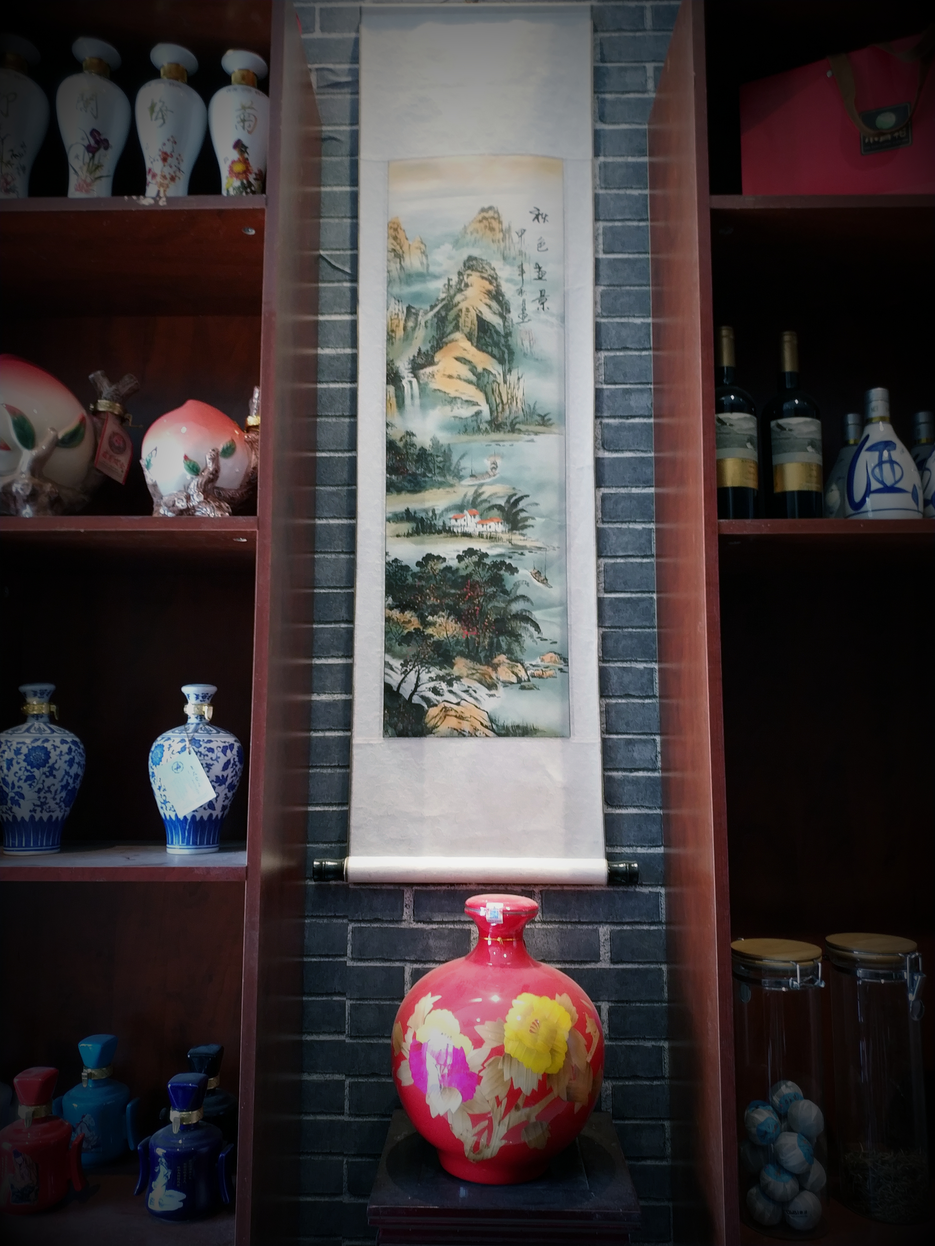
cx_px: 468
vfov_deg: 56.8
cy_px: 623
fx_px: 1152
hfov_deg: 44.2
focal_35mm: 32
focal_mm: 4.5
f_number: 2
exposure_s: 1/25
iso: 239
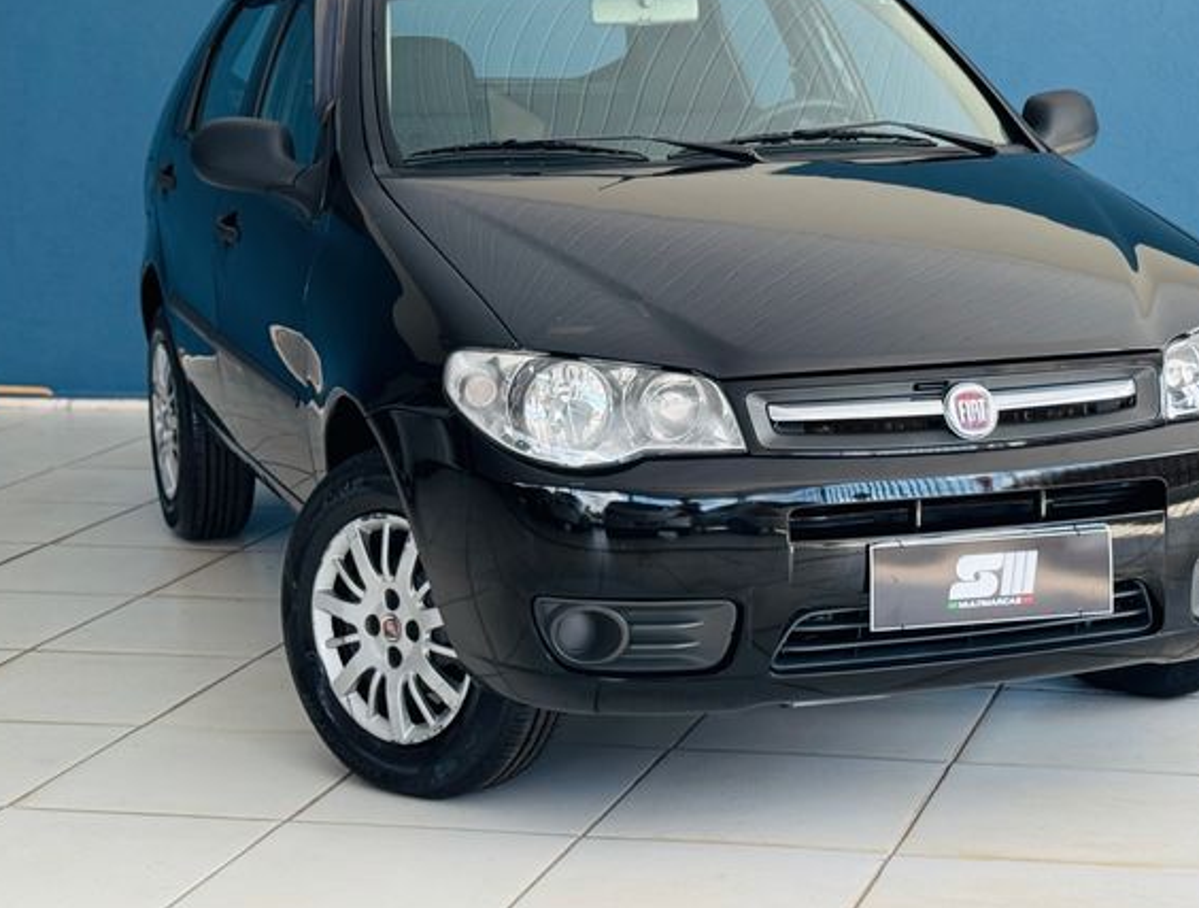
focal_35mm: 81
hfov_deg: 24.0
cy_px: 300
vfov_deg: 18.3
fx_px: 2815
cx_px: 745
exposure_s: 1/257
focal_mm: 6.76
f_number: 1.78
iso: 64
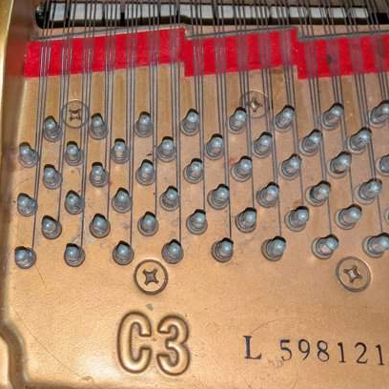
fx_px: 661
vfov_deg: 32.0
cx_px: 69
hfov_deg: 31.8
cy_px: 84
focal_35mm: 52
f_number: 1.89
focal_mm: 5.43
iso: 179
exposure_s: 1/60
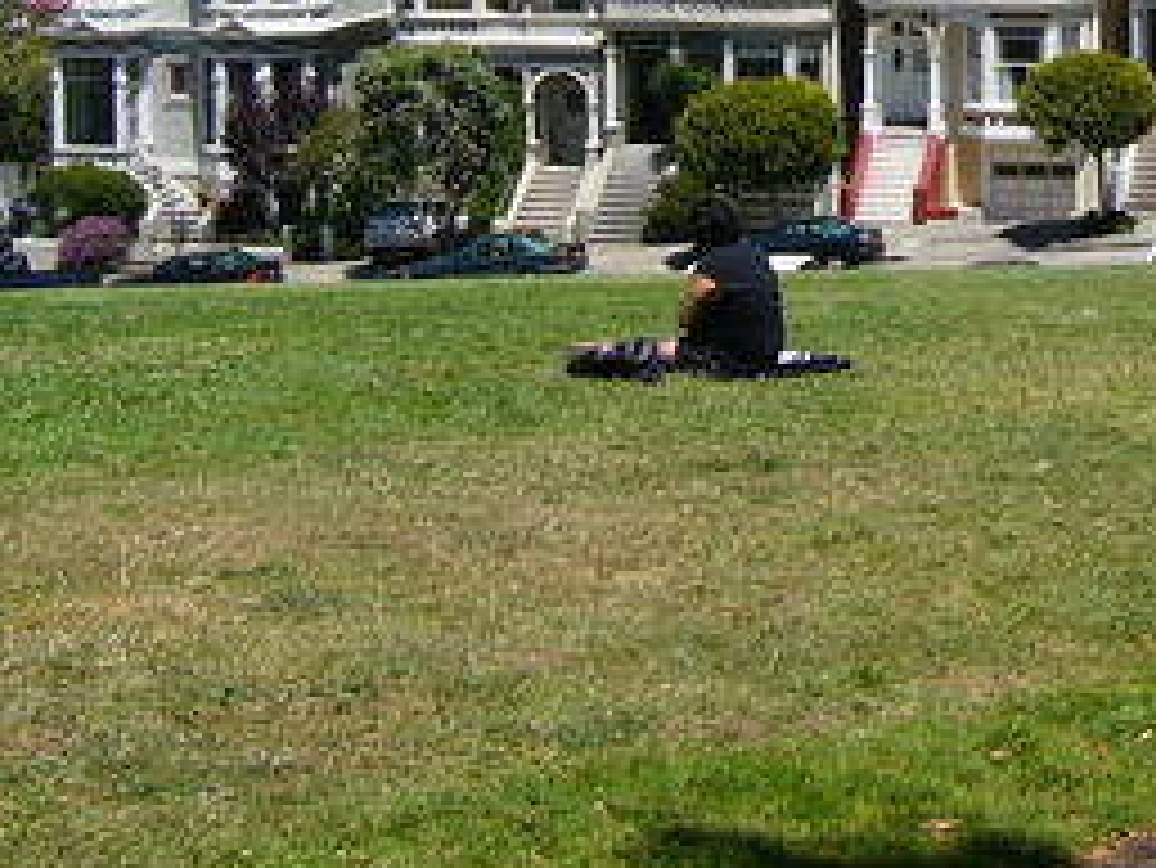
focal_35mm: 87
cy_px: -117
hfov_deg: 22.1
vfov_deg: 16.4
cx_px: 967
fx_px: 2907
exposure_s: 1/160
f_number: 8
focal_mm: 5.8
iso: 50
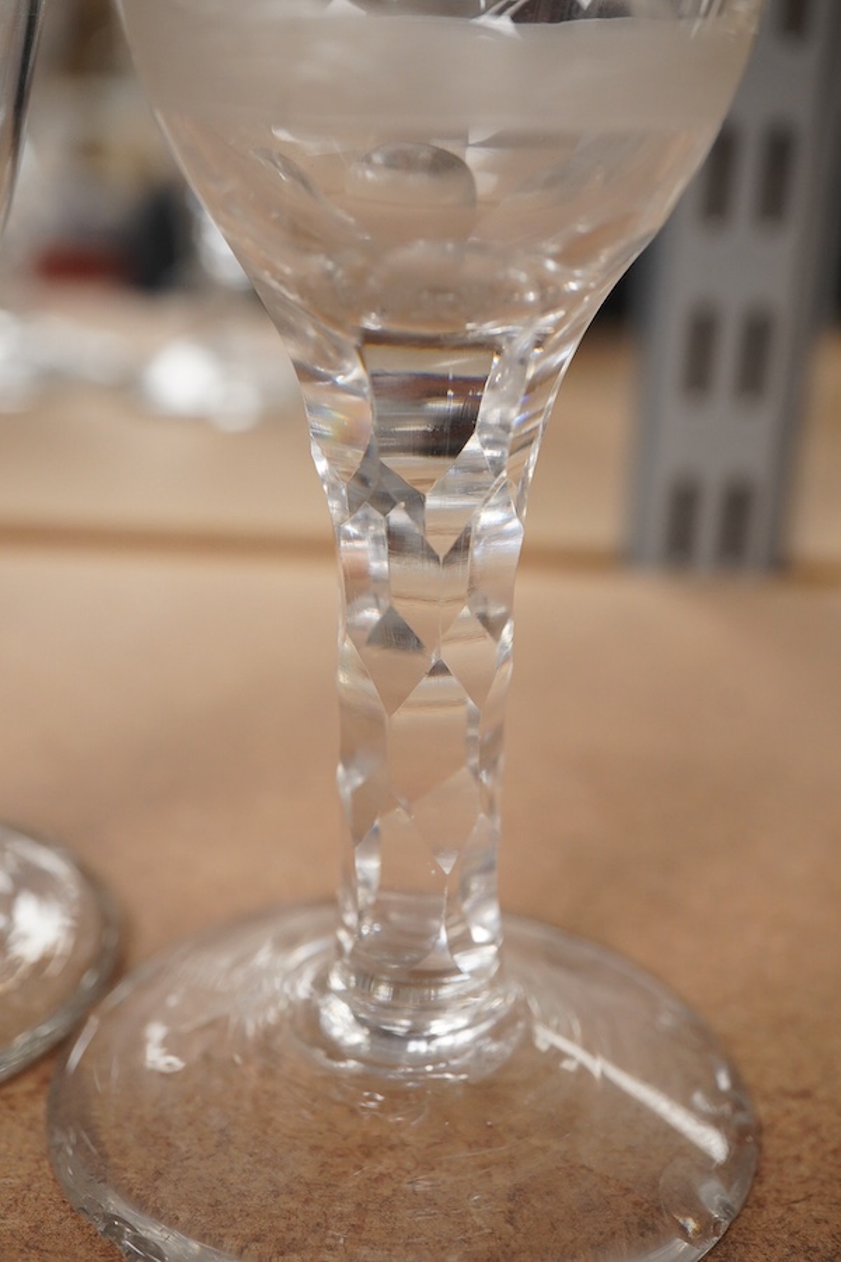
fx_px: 1577
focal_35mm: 45
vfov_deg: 43.6
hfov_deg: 29.9
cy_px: 631
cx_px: 420
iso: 1250
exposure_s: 1/125
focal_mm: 30
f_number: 8
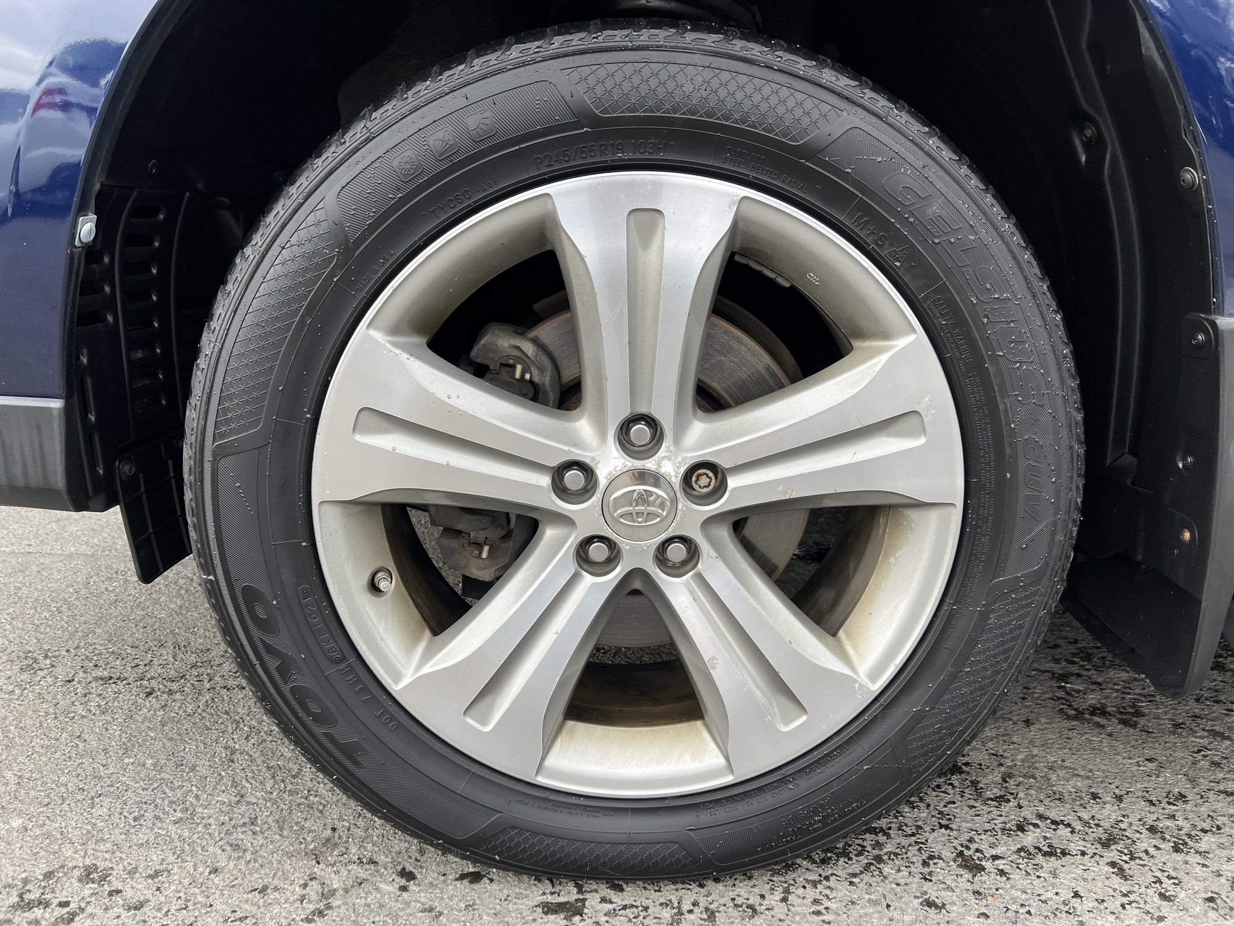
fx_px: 927
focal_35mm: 26
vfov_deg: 53.1
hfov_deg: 67.3
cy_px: 463
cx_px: 617
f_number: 1.5
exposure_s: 1/402
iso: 50
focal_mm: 5.7
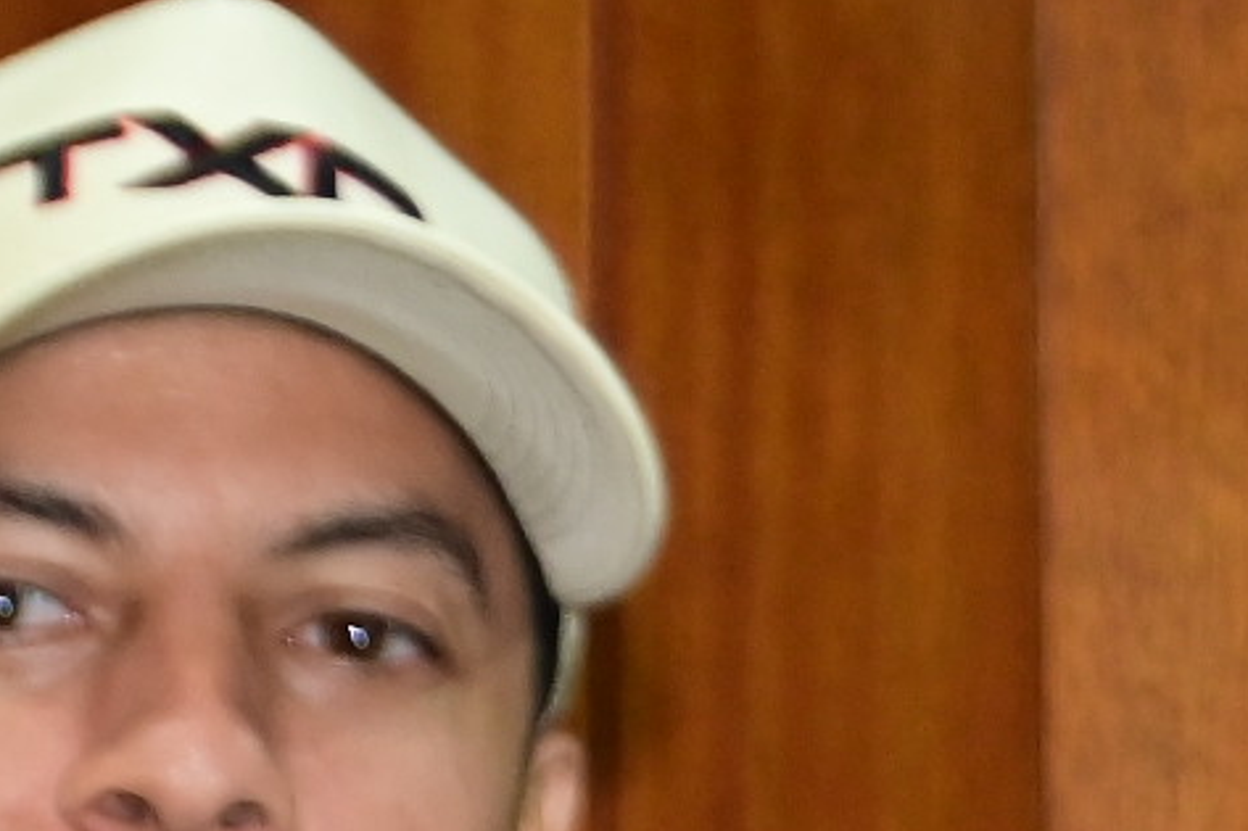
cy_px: 2356
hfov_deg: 4.9
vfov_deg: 3.2
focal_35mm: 422
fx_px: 14623
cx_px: 1071
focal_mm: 66
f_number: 4.5
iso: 2000
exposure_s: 1/125
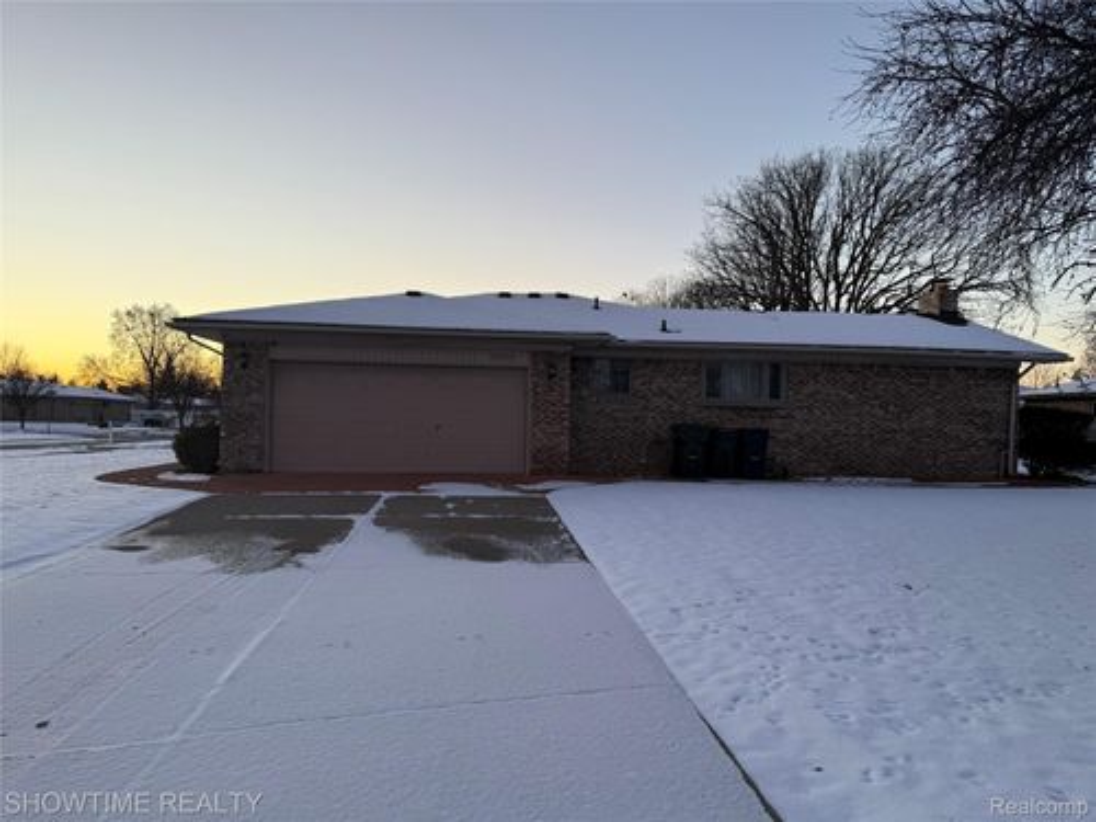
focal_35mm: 24
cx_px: 548
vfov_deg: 56.8
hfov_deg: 71.6
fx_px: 760
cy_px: 411
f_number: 1.78
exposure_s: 1/187
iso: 80
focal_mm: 6.76
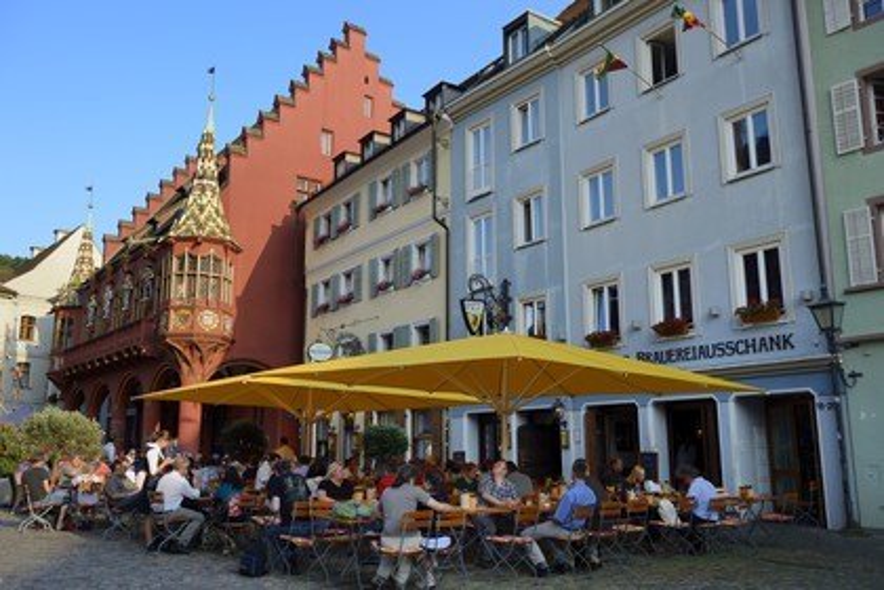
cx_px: 442
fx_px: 786
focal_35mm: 32
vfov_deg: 41.1
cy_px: 295
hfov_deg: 58.7
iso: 200
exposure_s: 1/640
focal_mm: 32
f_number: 4.5
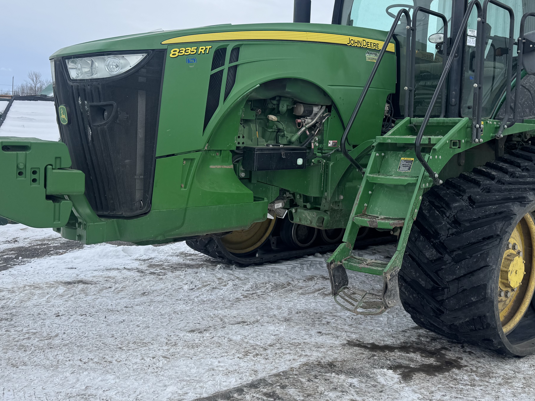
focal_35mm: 38
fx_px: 587
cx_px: 317
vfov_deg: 37.5
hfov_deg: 48.7
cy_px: 155
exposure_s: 1/2959
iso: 80
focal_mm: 6.76
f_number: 1.78
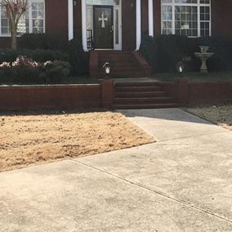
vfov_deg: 26.1
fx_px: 493
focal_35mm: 65
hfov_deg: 26.3
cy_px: 56
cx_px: 163
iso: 25
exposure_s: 1/1709
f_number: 2.2
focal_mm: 4.15
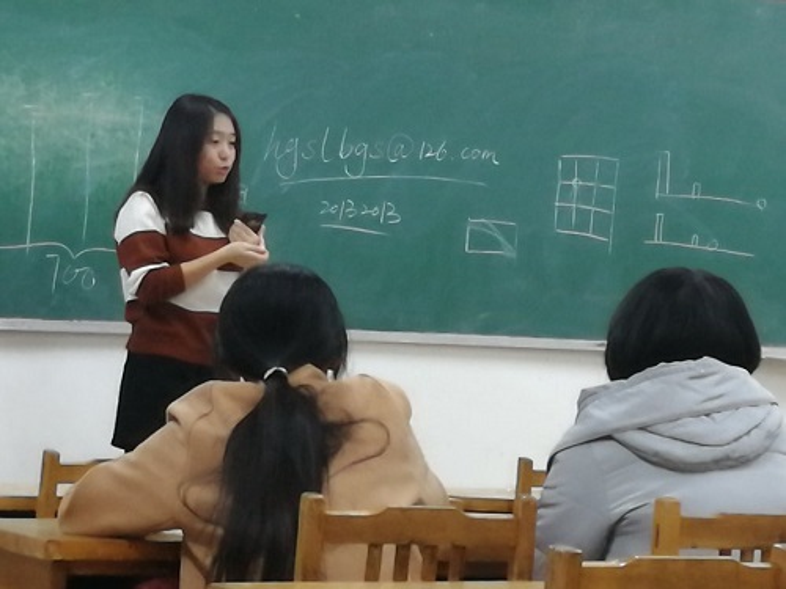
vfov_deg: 13.7
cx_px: 393
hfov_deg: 18.2
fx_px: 2452
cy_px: 294
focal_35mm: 108
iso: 500
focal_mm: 3.84
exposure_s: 1/24
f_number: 2.2
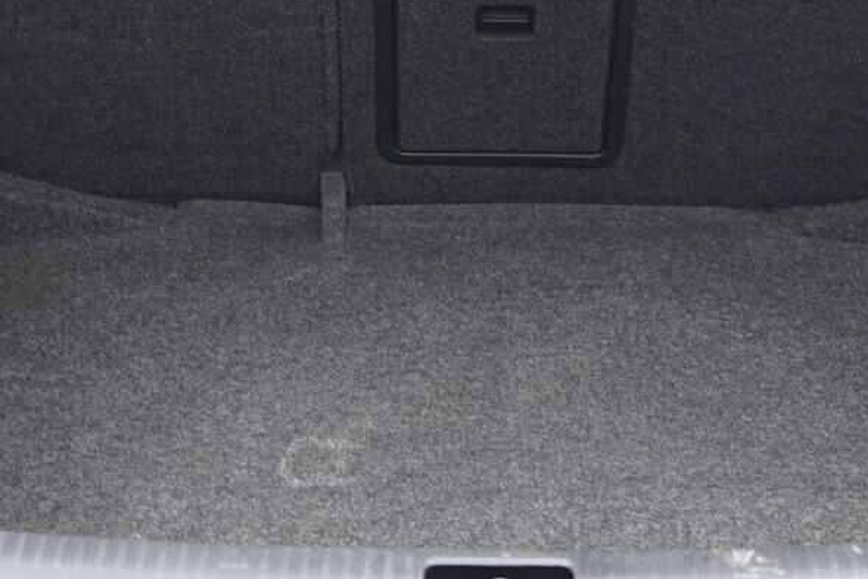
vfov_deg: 15.2
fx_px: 2122
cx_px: 495
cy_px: -21
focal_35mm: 88
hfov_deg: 23.1
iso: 500
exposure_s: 1/40
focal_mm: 24
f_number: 2.8
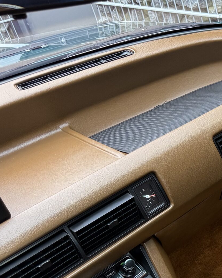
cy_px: 197
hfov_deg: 21.9
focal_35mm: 58
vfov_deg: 32.1
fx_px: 476
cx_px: 330
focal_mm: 6.76
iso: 250
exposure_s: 1/60
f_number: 1.78
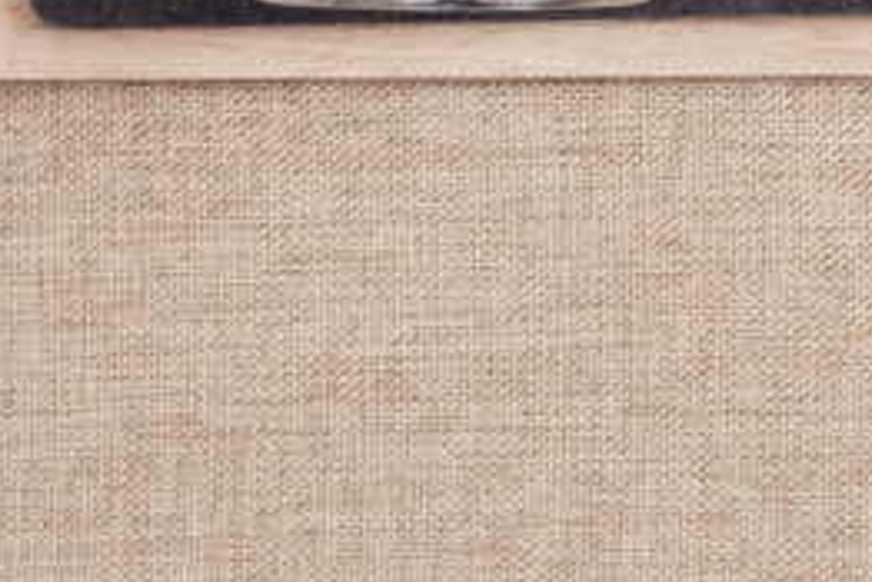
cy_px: -1418
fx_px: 6810
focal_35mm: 281
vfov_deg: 4.6
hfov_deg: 7.2
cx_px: 1215
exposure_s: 1/160
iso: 160
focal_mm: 36
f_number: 7.1
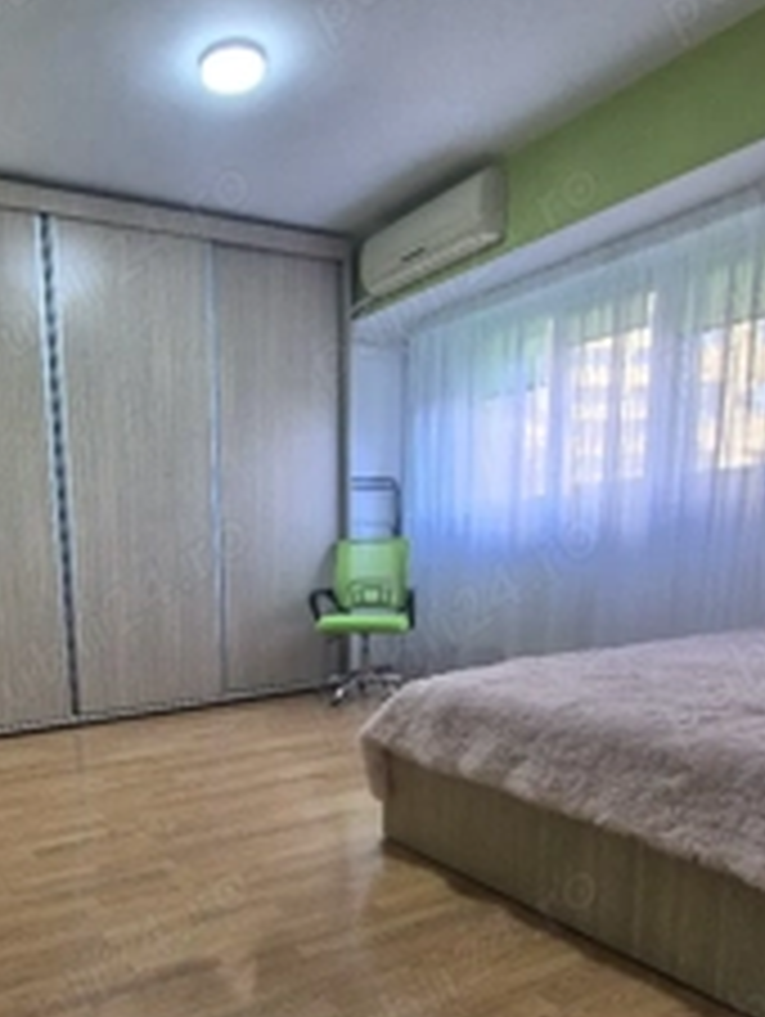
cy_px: 680
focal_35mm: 23
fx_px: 676
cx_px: 194
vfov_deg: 71.6
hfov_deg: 56.2
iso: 80
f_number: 2.2
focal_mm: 2.2
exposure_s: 1/50
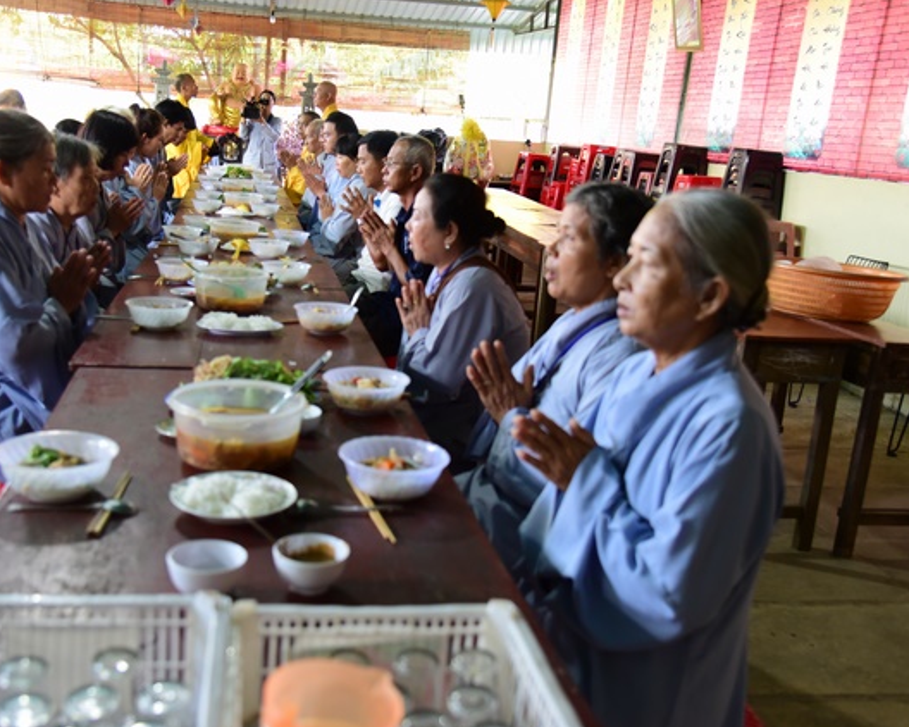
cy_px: 369
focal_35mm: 37
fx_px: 995
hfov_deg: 49.0
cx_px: 410
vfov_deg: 40.1
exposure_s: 1/40
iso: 1600
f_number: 4
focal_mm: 32
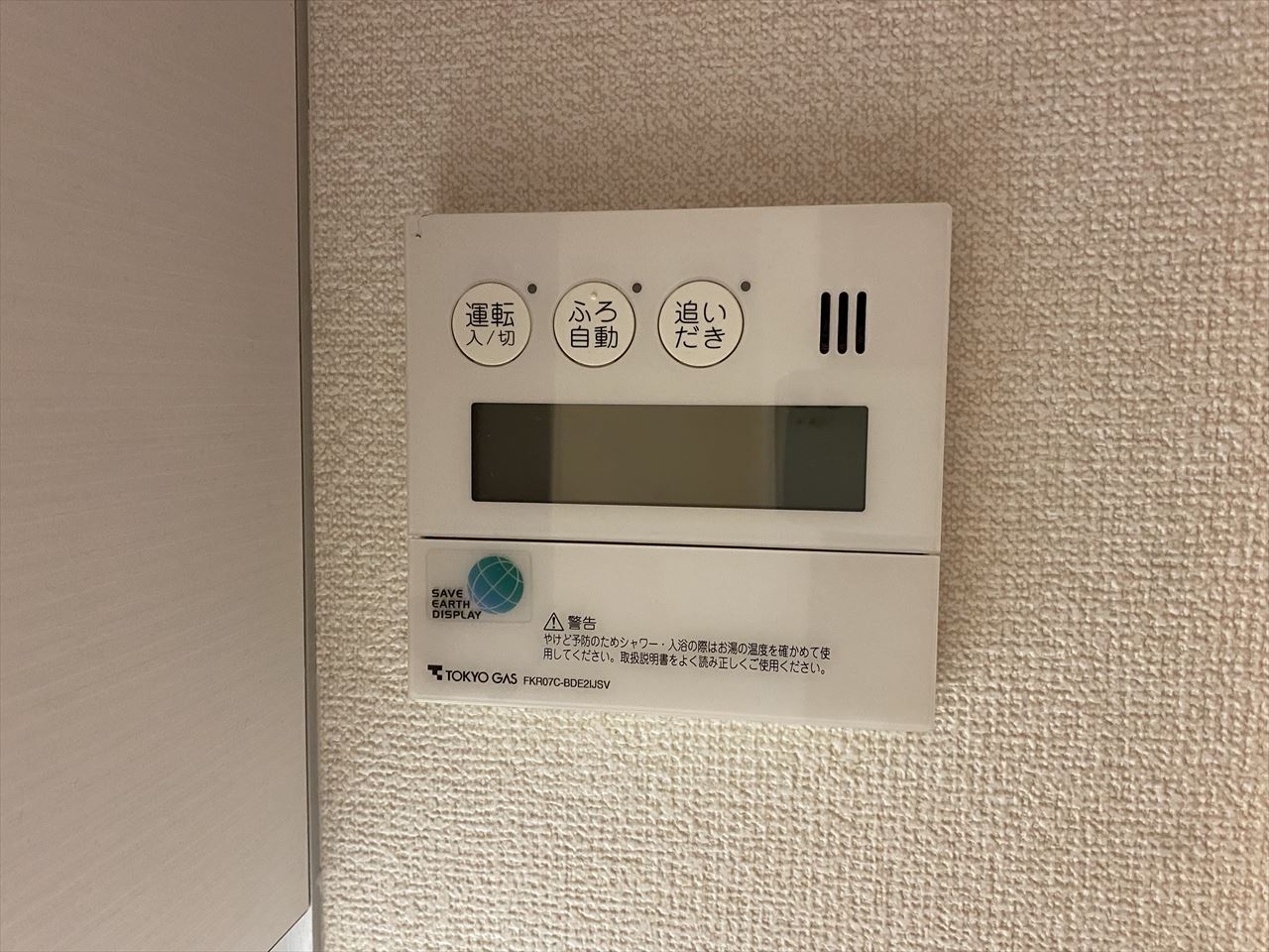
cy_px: 476
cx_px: 634
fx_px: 953
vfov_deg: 53.1
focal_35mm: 26
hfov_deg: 67.3
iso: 250
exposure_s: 1/50
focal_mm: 4.25
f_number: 1.8
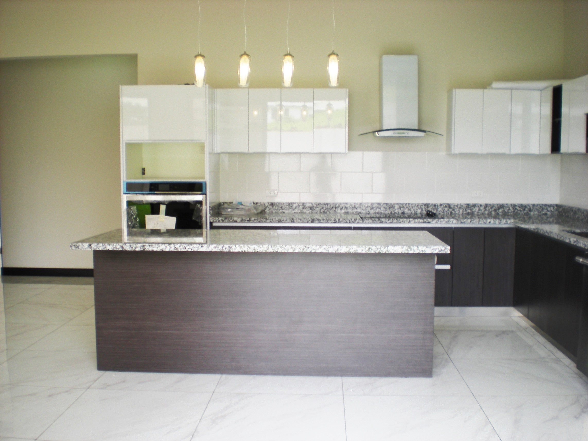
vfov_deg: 37.7
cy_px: 220
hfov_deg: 49.0
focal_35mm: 38
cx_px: 294
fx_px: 646
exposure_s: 1/62
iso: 64
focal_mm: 6.3
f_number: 3.1
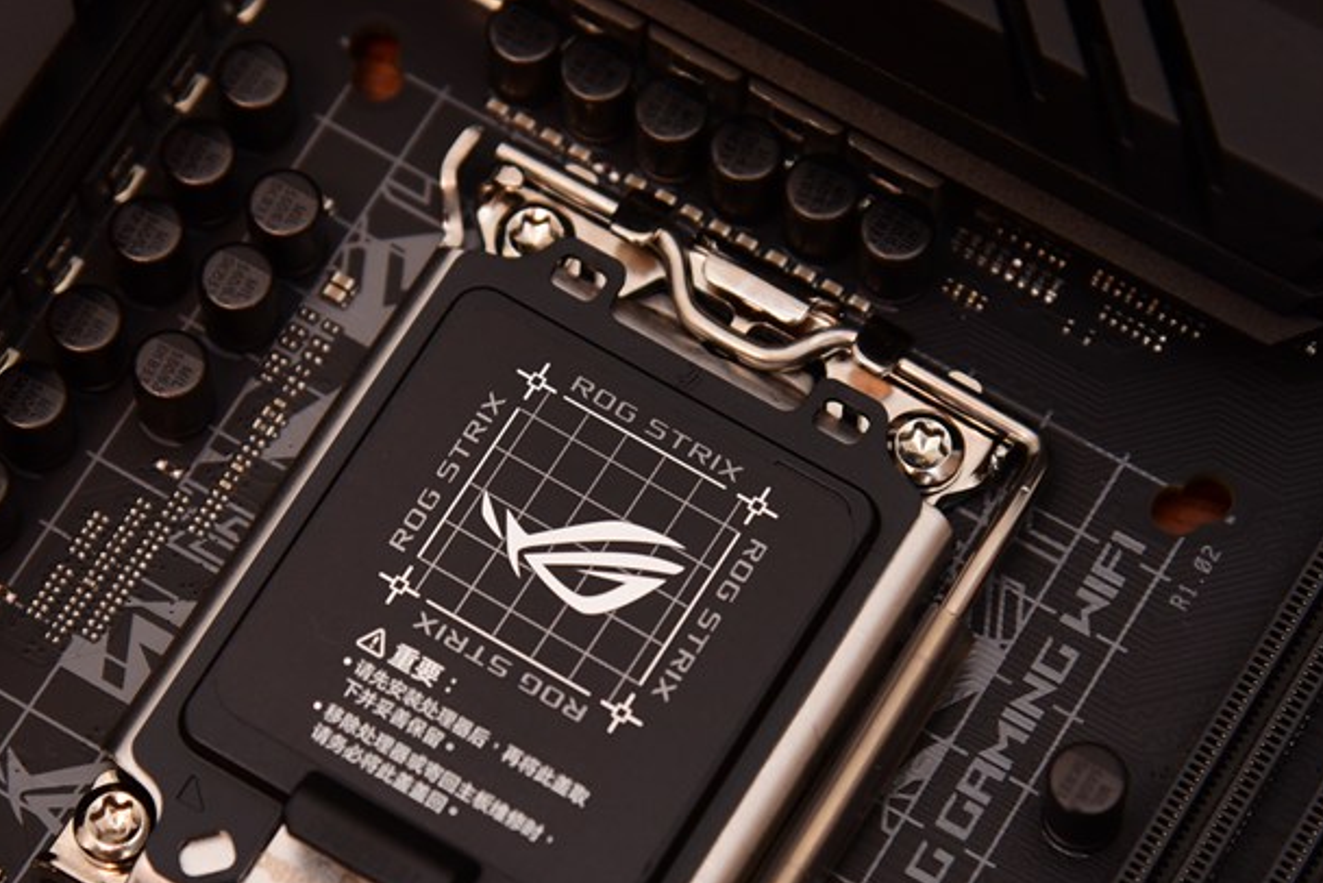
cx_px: 481
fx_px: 7427
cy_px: 532
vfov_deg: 6.8
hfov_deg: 10.2
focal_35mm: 202
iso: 1600
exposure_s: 1/60
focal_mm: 120
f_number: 5.6
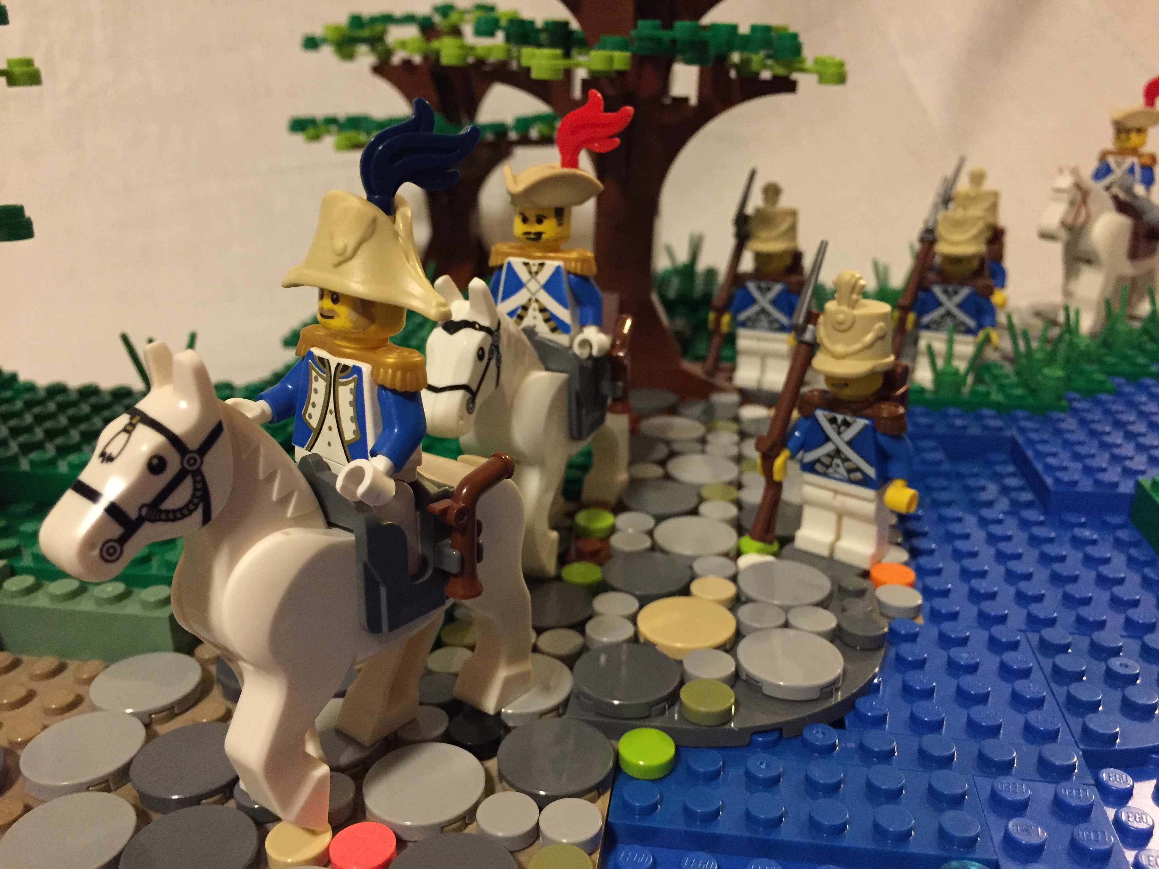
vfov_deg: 48.2
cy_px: 434
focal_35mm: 29
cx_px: 580
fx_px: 971
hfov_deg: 61.7
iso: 250
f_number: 2.2
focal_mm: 4.15
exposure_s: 1/20
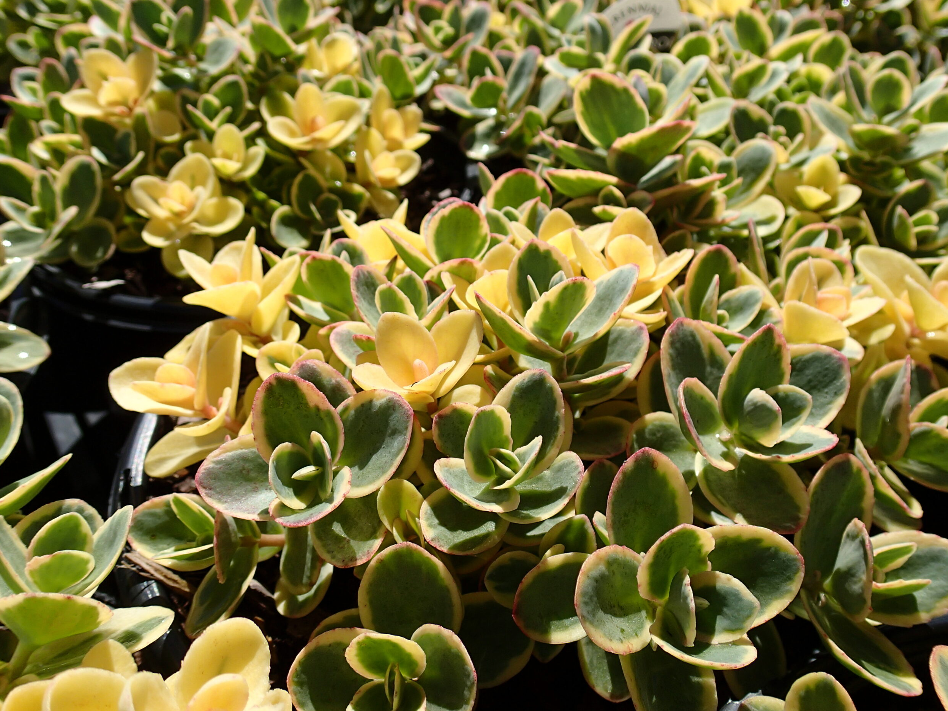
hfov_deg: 58.3
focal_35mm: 31
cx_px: 480
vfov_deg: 45.4
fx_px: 849
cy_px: 365
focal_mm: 5.5
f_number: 9
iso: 100
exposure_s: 1/200
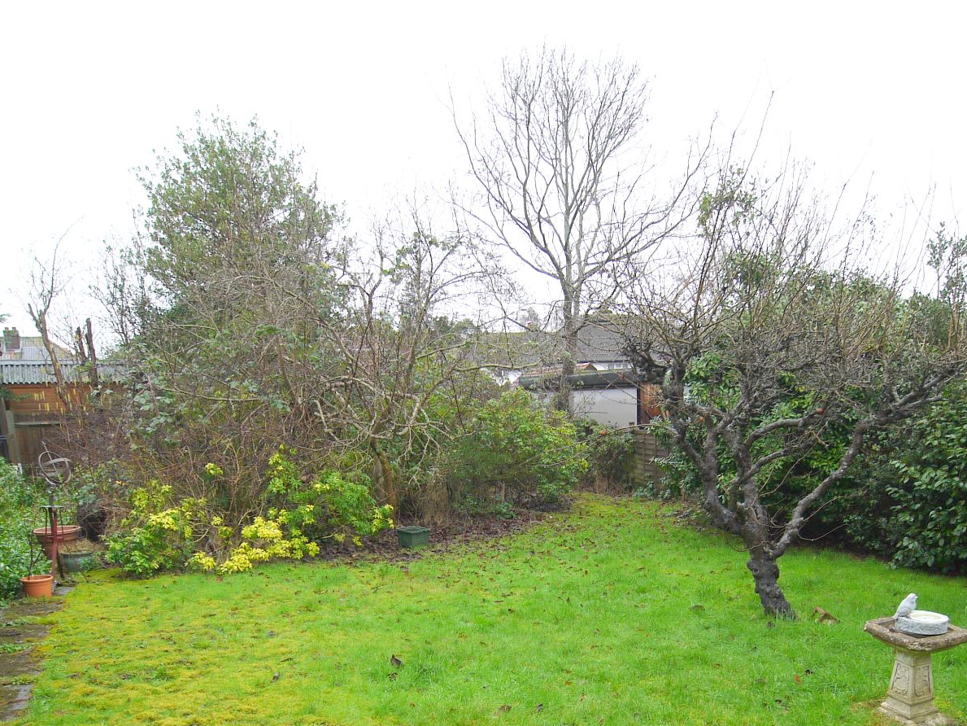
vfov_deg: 43.4
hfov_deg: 58.1
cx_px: 557
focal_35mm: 31
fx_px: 866
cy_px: 578
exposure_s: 1/60
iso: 100
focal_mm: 9
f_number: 4
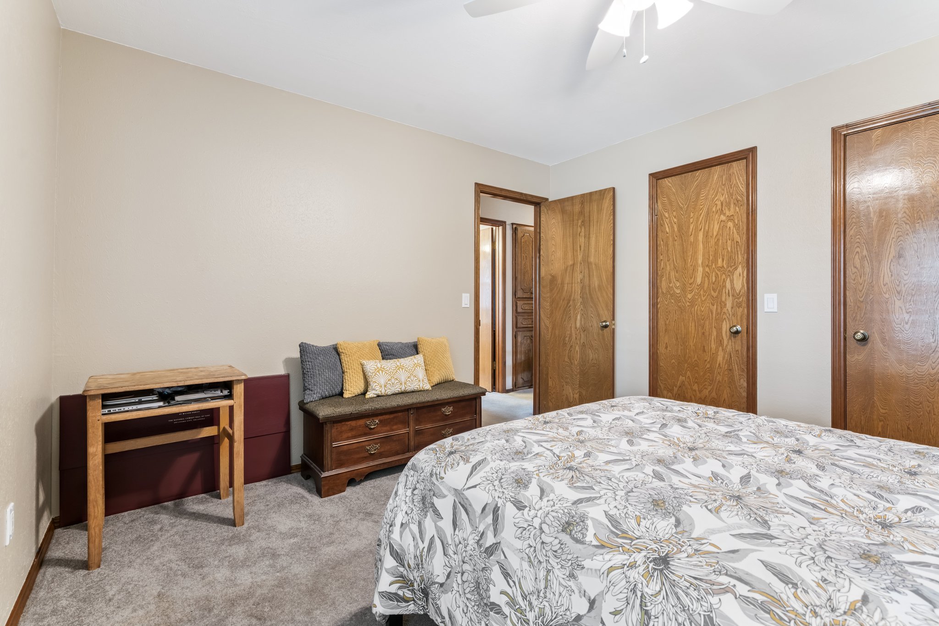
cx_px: 470
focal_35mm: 16
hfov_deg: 96.7
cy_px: 313
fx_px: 417
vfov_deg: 73.8
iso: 200
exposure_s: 1/5
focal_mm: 16
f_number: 7.1
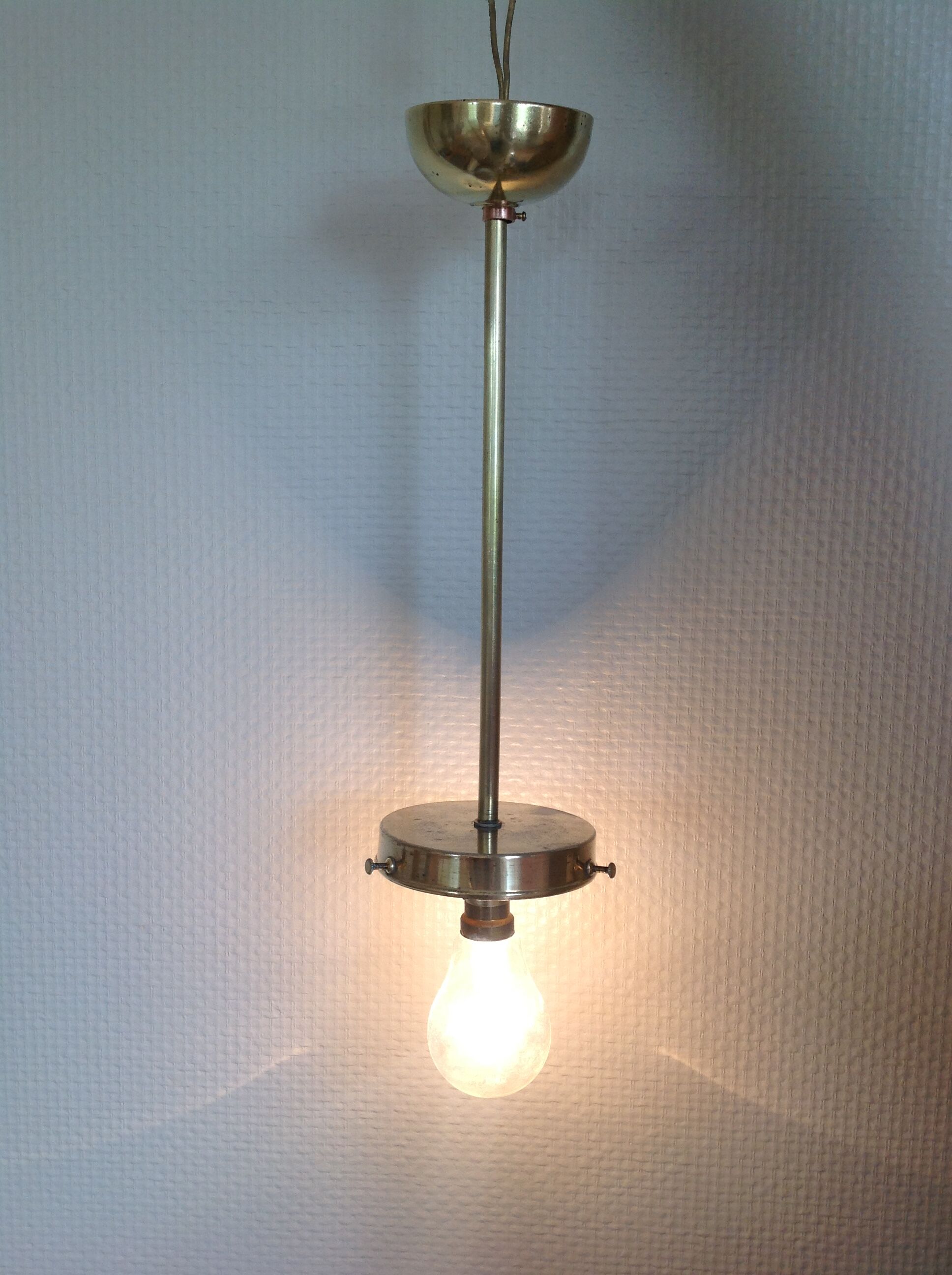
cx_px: 476
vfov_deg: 52.7
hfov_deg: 40.6
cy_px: 638
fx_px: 1287
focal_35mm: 35
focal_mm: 4.28
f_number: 2.4
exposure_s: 1/110
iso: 50
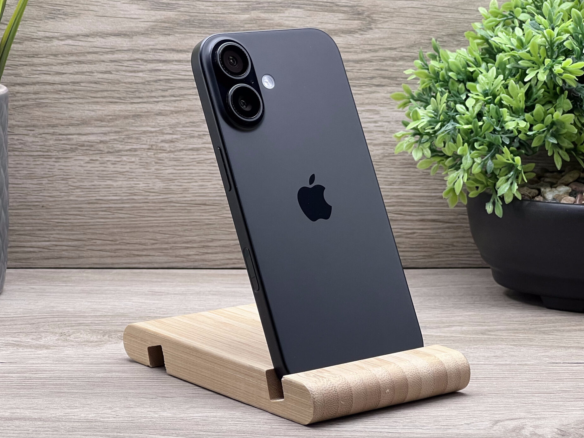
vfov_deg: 13.8
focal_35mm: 107
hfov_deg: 18.4
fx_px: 1805
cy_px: 203
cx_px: 284
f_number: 2.8
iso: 80
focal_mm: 9
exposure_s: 1/100
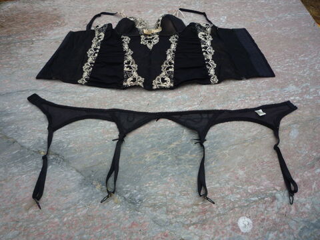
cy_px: 120
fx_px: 277
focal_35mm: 30
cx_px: 160
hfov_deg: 60.0
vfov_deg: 46.8
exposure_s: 1/200
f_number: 4
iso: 100
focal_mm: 5.2
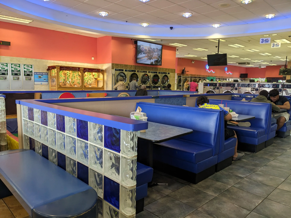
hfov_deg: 65.3
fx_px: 227
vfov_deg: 51.4
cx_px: 146
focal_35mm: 27
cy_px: 109
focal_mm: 4.38
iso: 46
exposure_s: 1/24
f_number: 1.73
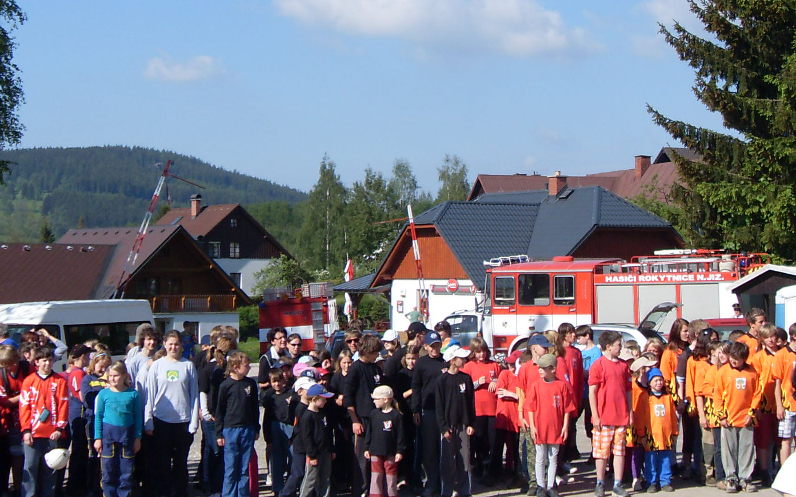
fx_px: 1583
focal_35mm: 73
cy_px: 163
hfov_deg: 28.1
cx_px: 510
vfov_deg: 17.8
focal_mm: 6.3
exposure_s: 1/250
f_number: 7
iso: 80
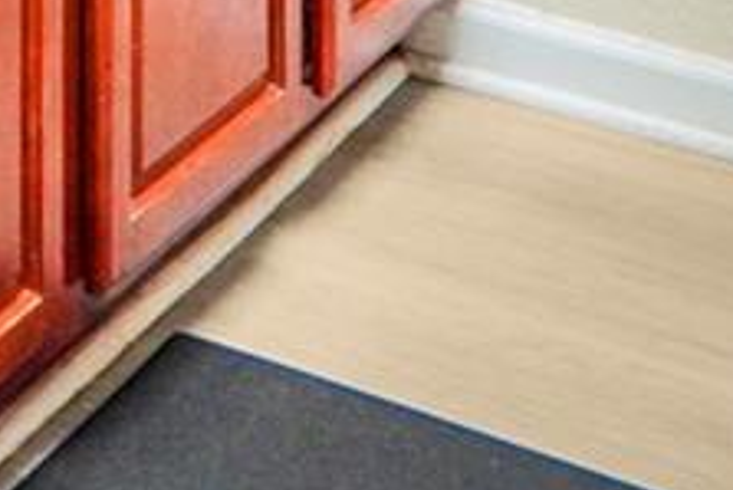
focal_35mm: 129
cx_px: -694
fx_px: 2628
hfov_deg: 13.7
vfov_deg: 8.3
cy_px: -1167
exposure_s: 1/50
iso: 400
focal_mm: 12
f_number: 2.5
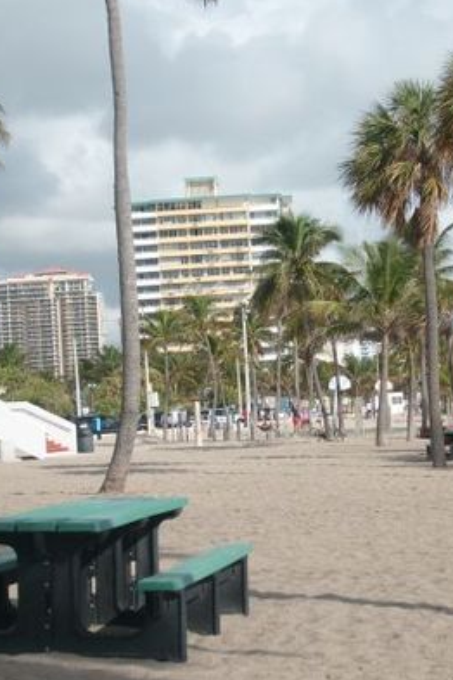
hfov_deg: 15.9
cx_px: 217
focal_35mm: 86
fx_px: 1623
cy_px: 341
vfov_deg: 23.6
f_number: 9.1
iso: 80
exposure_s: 1/250
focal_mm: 10.3
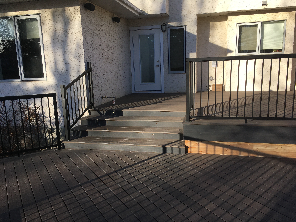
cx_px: 148
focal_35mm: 29
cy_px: 111
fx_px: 248
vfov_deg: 48.2
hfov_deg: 61.7
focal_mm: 4.15
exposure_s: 1/836
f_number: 2.2
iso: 25
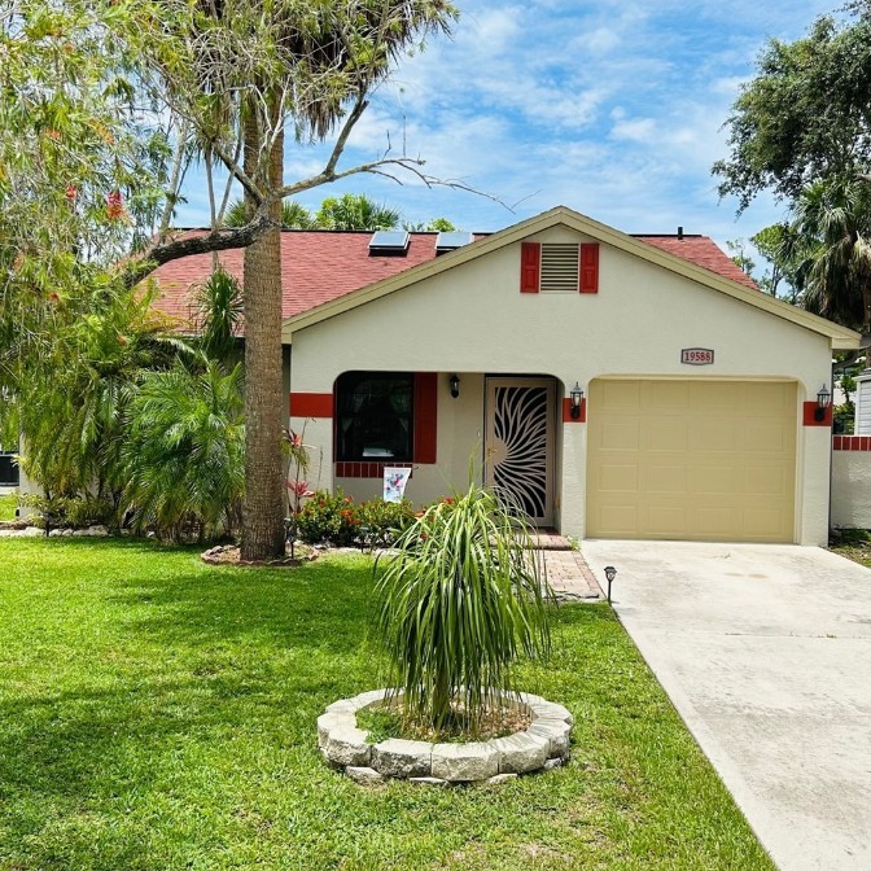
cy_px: 450
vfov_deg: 47.2
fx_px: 996
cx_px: 455
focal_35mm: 35
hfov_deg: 47.2
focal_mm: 5.7
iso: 50
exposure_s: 1/5882
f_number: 1.5
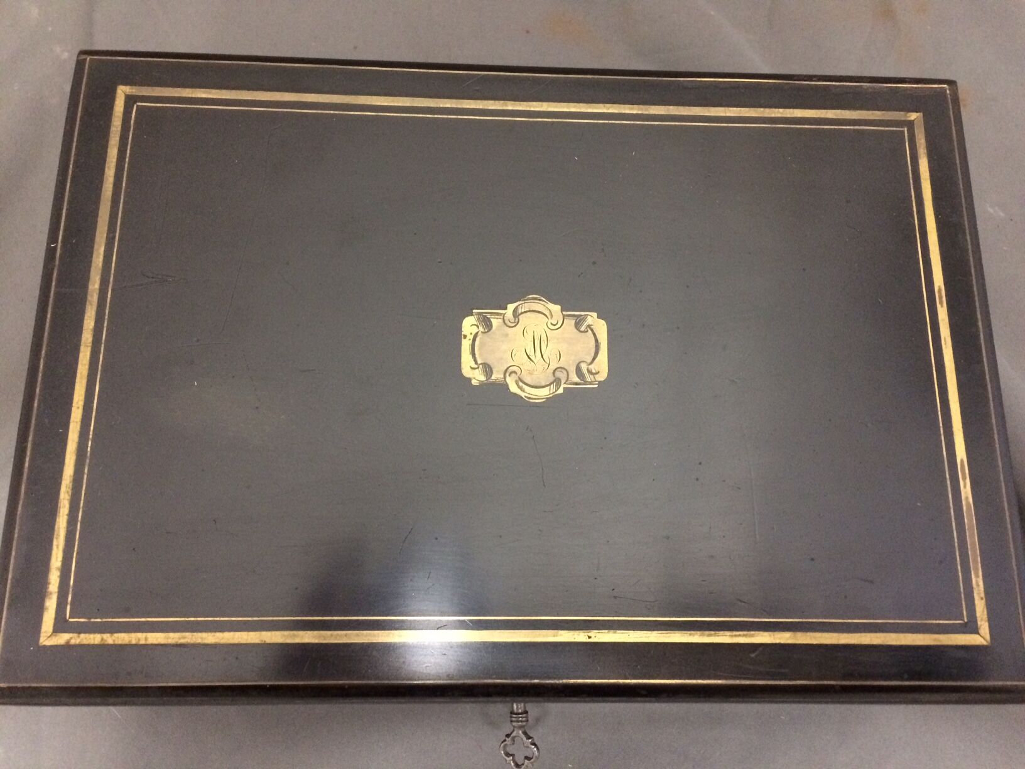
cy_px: 384
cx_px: 512
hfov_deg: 61.7
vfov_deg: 48.2
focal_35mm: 29
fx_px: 859
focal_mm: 4.15
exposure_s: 1/17
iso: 400
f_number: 2.2
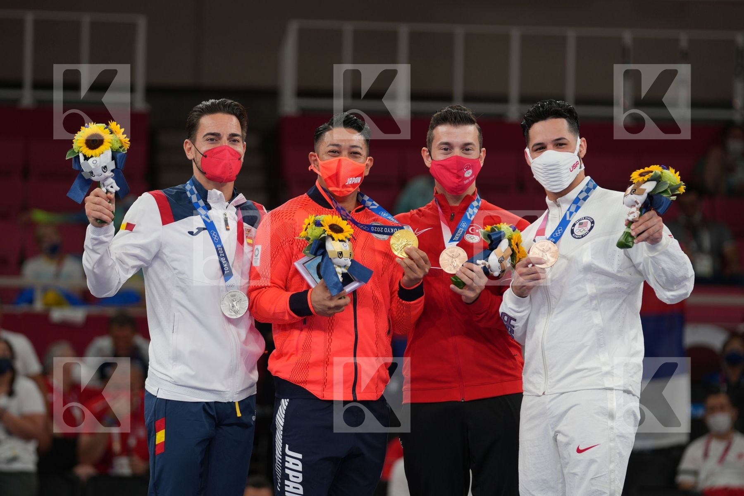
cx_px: 372
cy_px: 248
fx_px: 5084
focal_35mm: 246
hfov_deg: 8.4
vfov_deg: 5.6
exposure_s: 1/250
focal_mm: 164
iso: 125
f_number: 2.8
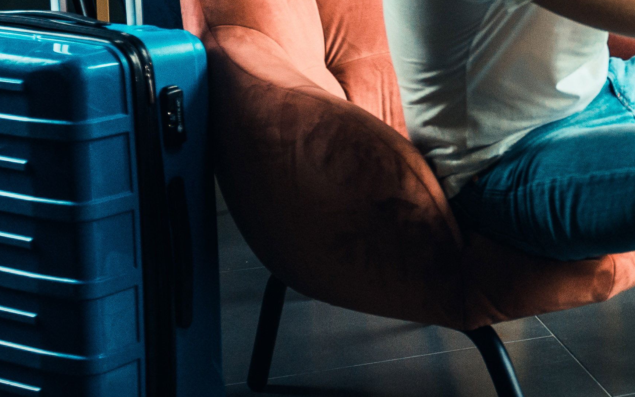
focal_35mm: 85
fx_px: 1471
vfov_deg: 15.1
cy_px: 14
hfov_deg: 22.4
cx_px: 766
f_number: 3.5
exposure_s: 1/125
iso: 1000
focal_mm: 24
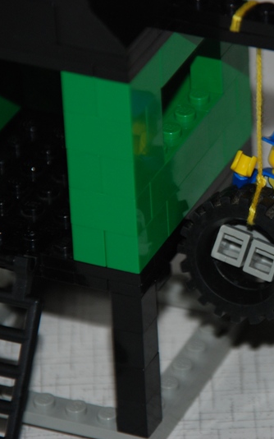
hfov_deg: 2.9
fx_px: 5481
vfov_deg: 4.6
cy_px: 220
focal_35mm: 459
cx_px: 282
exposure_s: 1/60
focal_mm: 200
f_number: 6.3
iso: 400
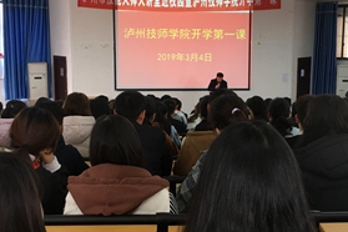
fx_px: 522
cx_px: 207
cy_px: 115
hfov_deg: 36.7
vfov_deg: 25.1
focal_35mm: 54
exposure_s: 1/17
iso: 50
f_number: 2.2
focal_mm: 4.15
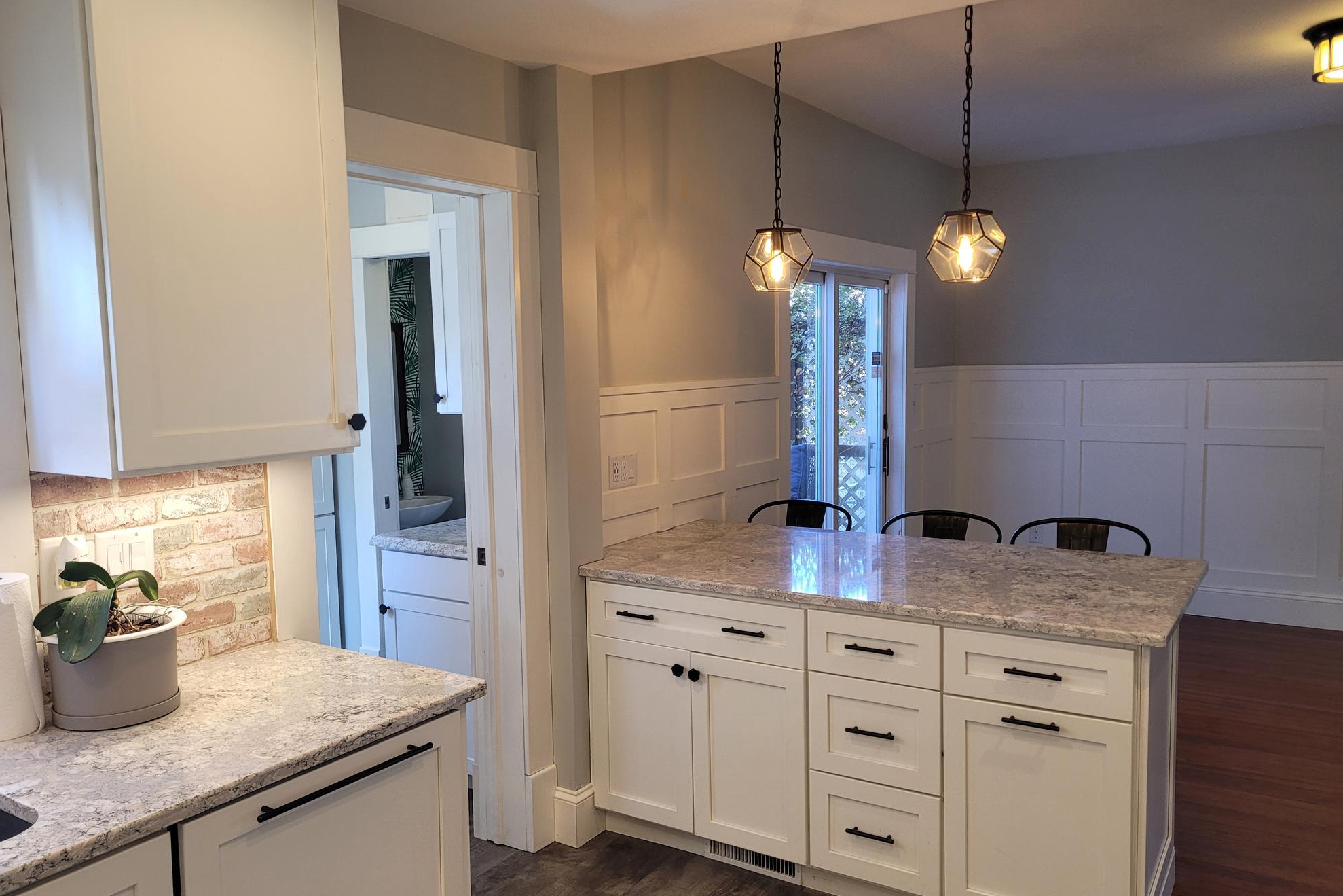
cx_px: 666
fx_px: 1045
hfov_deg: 65.5
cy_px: 466
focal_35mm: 28
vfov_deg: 46.4
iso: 125
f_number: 1.8
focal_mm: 5.4
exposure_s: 1/120
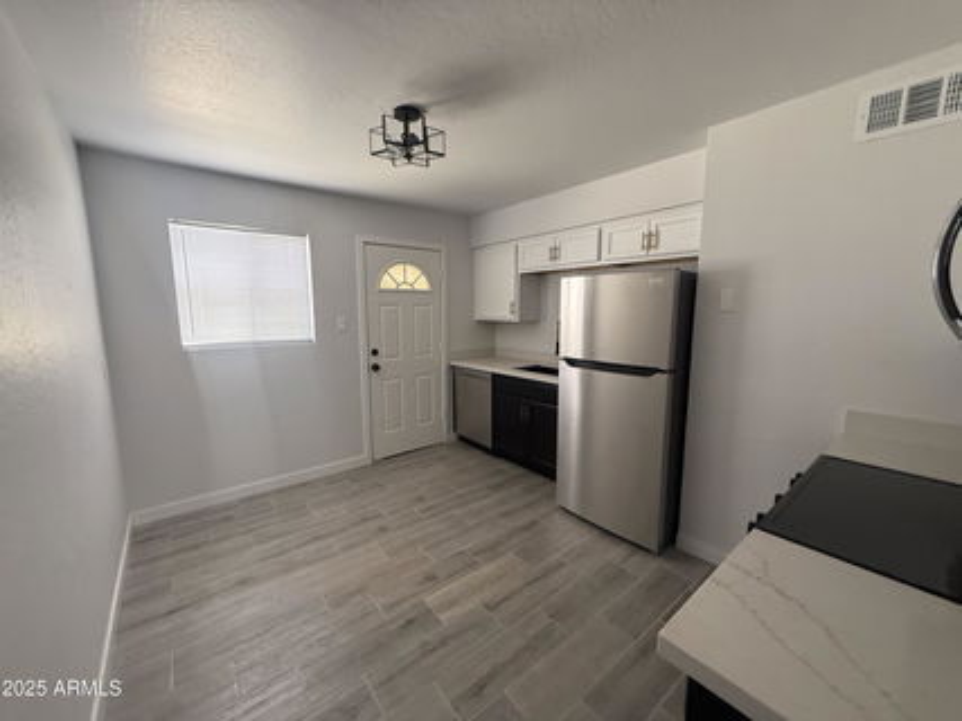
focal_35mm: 14
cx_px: 481
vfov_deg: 85.6
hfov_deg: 102.1
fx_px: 389
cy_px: 360
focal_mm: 2.22
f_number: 2.2
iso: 320
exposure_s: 1/92
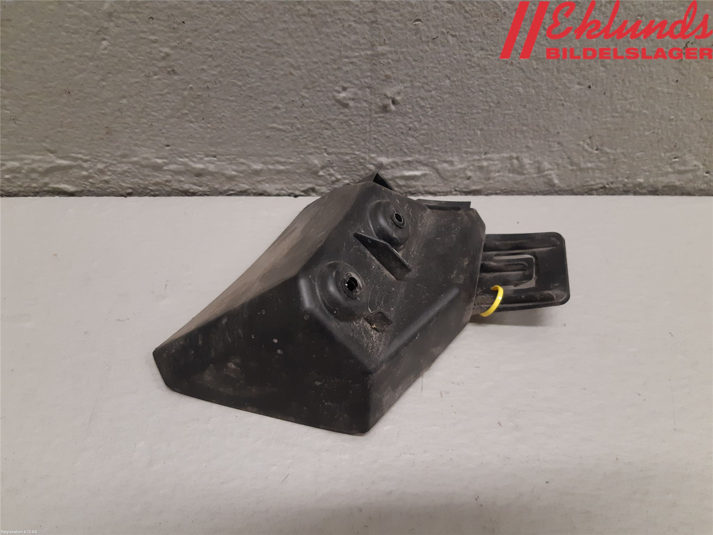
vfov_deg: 53.1
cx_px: 356
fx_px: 536
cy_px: 268
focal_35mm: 26
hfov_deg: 67.3
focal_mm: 3.93
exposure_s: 1/50
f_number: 1.7
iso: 160
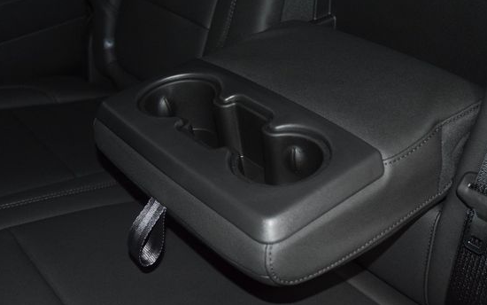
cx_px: 251
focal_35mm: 52
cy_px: 144
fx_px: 685
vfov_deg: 25.1
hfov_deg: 39.1
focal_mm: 29
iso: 2500
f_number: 3.8
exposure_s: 1/125
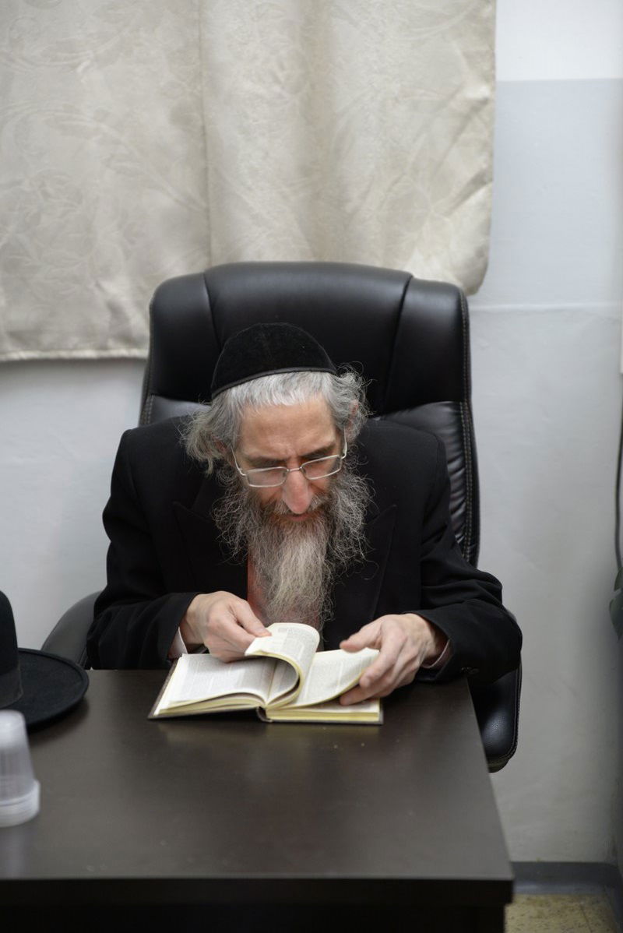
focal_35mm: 70
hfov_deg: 19.5
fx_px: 1815
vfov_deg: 28.8
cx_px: 312
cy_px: 466
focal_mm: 70
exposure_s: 1/100
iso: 1600
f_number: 2.8
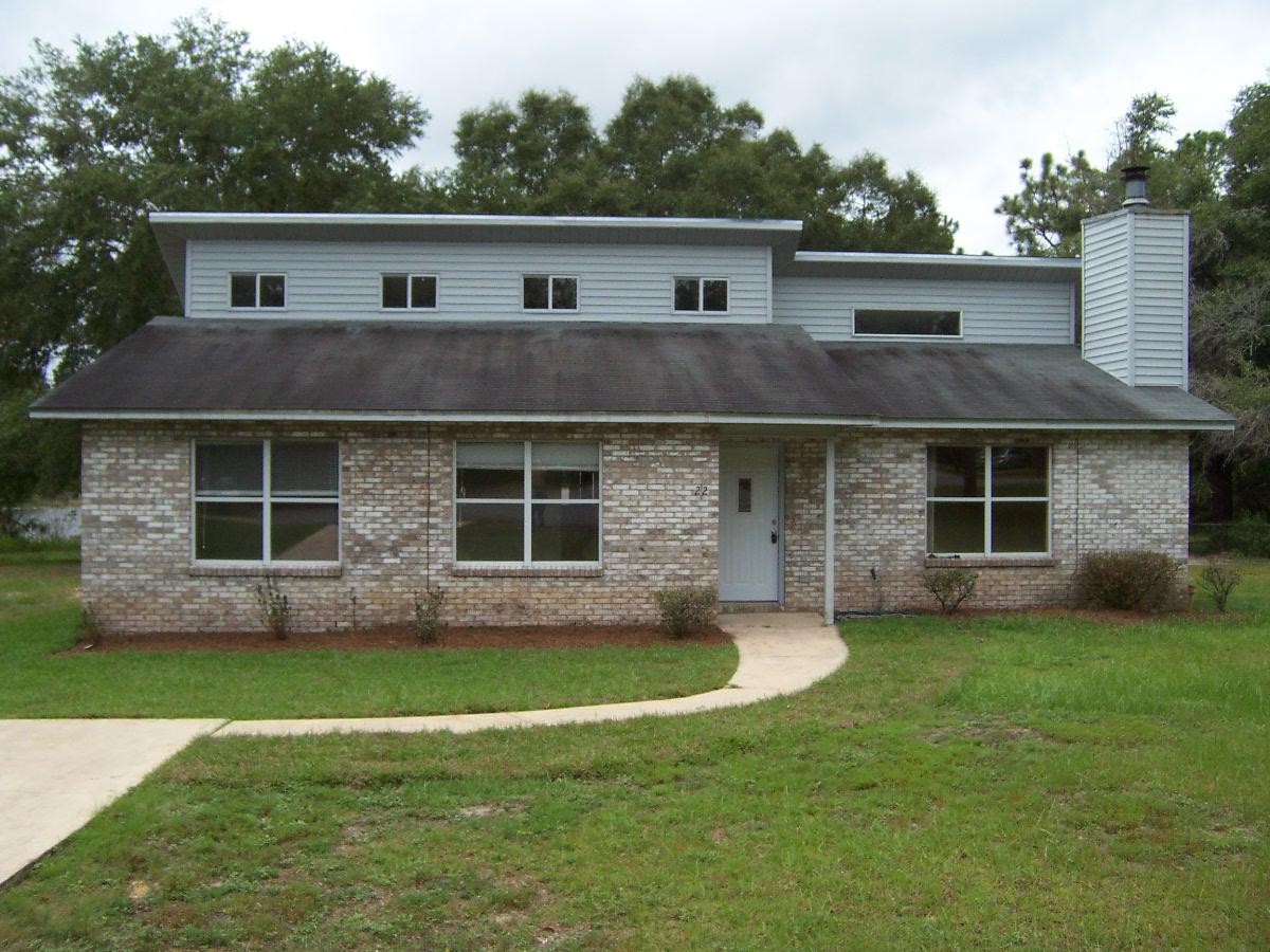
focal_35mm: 33
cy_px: 476
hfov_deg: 55.4
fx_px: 1211
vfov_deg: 42.9
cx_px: 635
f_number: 4
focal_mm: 5.5
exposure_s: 1/500
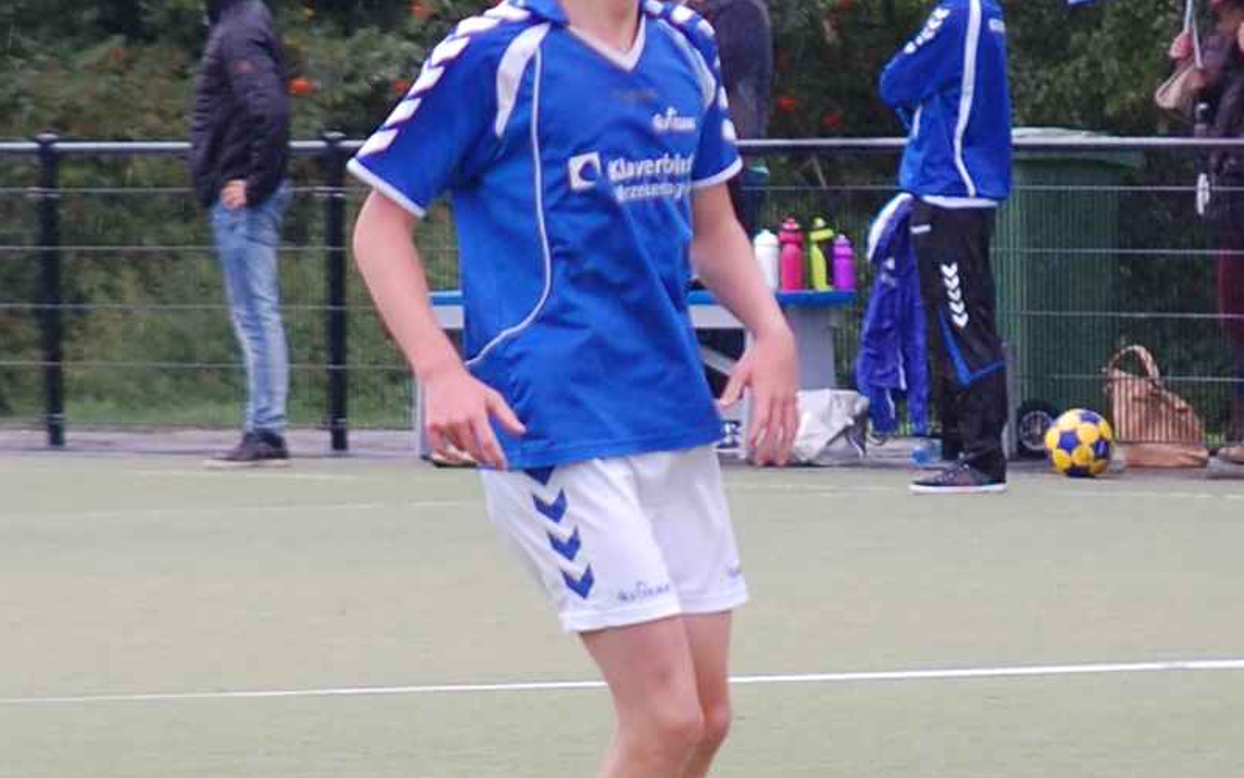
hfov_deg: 6.7
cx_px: 622
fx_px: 10571
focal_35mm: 312
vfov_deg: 4.2
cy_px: 365
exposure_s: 1/320
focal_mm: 135
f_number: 5
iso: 400
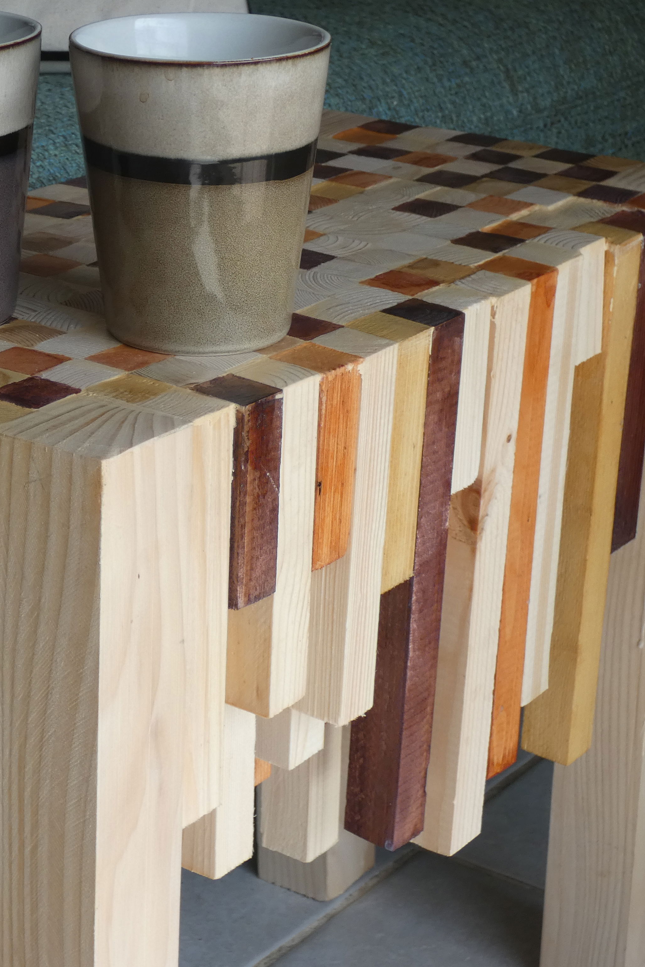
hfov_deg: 15.5
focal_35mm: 88
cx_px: 236
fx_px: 2365
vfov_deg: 23.1
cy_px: 420
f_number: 3.9
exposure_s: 1/200
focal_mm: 9.5
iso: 80
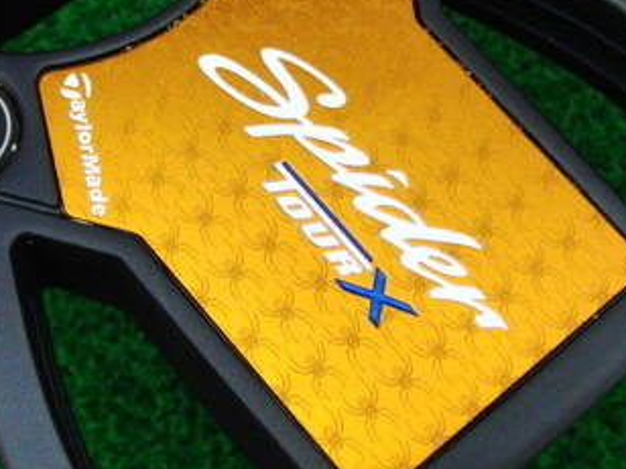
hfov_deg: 25.3
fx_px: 1392
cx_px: 280
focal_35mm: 77
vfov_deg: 19.1
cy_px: 213
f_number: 3.6
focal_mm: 6.42
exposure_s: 1/80
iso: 400
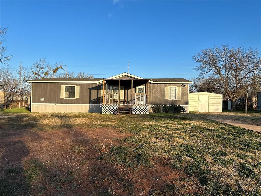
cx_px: 130
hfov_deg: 71.6
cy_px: 98
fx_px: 181
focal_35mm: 24
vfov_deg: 56.8
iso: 80
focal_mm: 6.86
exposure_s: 1/2732
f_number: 1.78
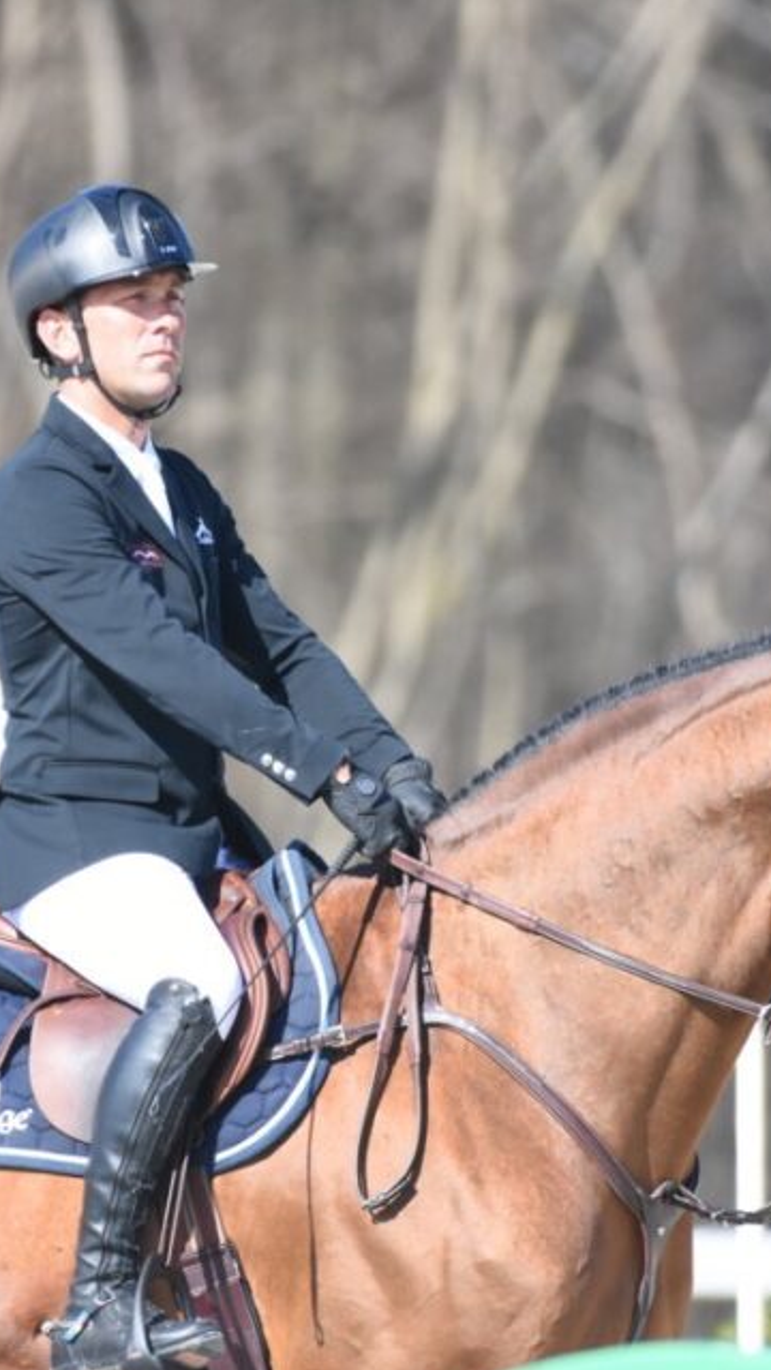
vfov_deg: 1.8
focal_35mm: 1206
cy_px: 722
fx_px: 43832
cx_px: 323
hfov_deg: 1.0
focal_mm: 480
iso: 800
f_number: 5.6
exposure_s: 1/1600
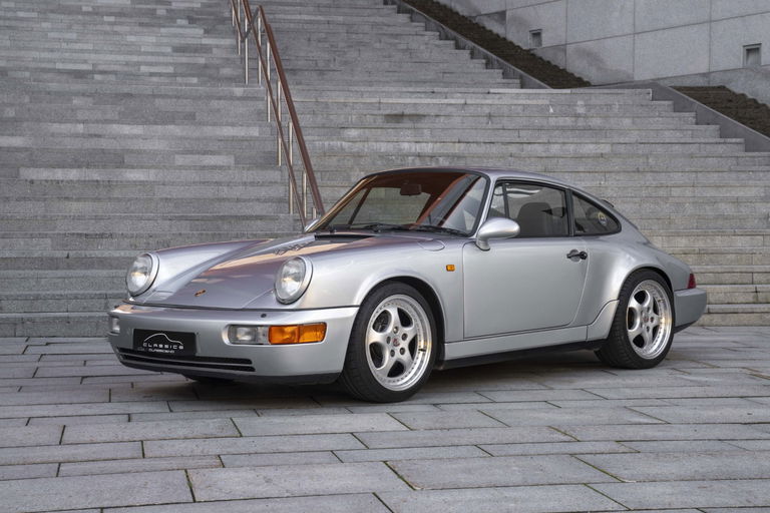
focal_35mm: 65
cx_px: 385
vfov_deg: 20.8
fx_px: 1399
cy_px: 256
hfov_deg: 30.8
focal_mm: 65.4
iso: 800
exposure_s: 1/160
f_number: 10
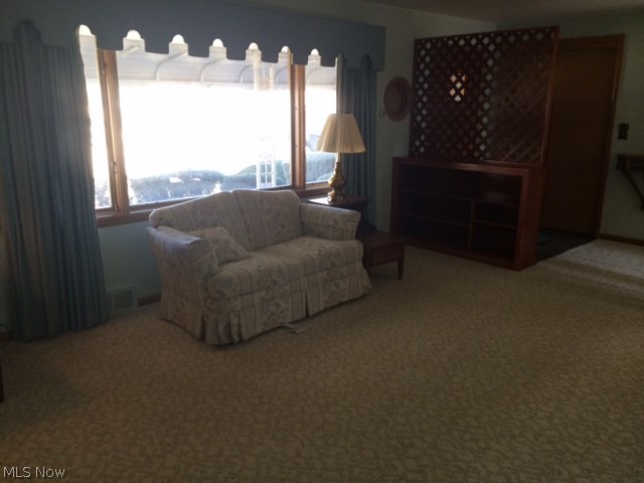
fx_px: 558
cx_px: 322
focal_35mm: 30
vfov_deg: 46.8
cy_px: 242
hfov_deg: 60.0
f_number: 2.2
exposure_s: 1/30
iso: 64
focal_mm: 4.12
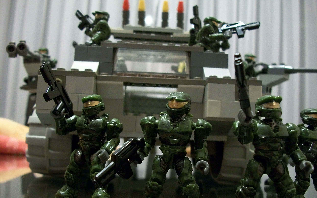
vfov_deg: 37.1
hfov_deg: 56.7
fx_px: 294
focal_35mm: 34
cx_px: 159
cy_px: 118
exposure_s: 1/8
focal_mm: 5.7
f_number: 2.9
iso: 200
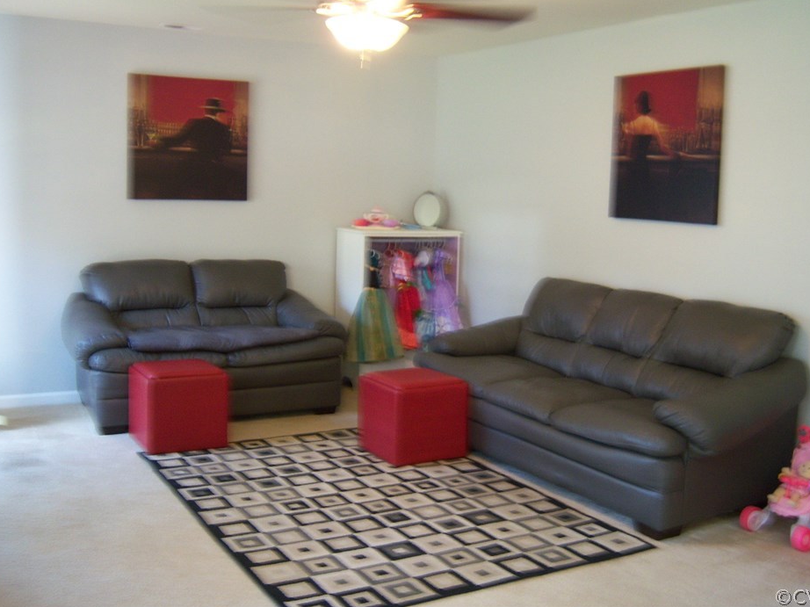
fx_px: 936
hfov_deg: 46.8
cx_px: 426
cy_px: 274
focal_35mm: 40
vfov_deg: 35.9
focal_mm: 7.5
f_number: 2.8
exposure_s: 1/8
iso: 160
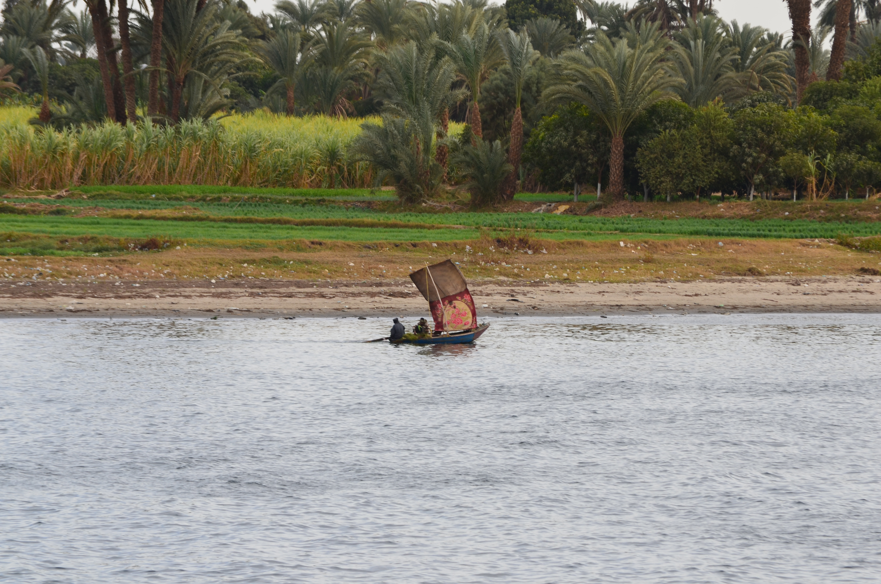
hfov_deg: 6.9
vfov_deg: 4.6
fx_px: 7326
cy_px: 292
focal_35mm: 300
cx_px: 440
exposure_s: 1/125
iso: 180
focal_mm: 200
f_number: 11
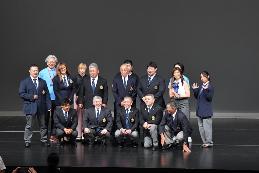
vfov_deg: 8.7
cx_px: 130
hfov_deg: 13.1
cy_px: 86
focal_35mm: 157
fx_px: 1129
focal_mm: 105
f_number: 5.6
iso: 4000
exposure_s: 1/400
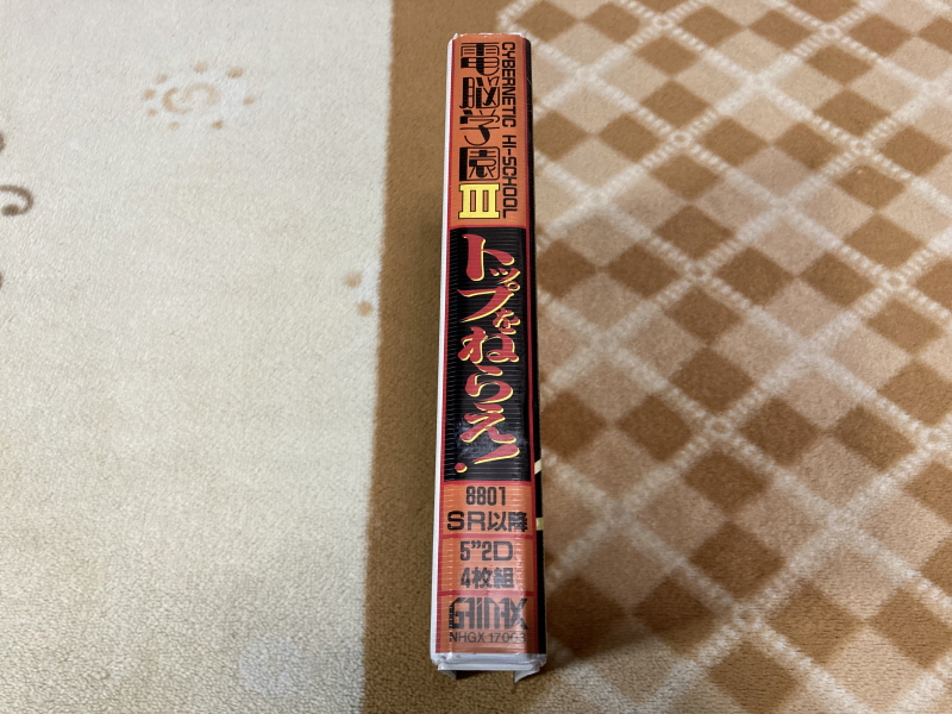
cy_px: 357
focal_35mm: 28
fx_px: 770
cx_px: 476
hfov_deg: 63.4
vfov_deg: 49.7
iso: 250
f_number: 1.8
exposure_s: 1/60
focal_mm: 3.99
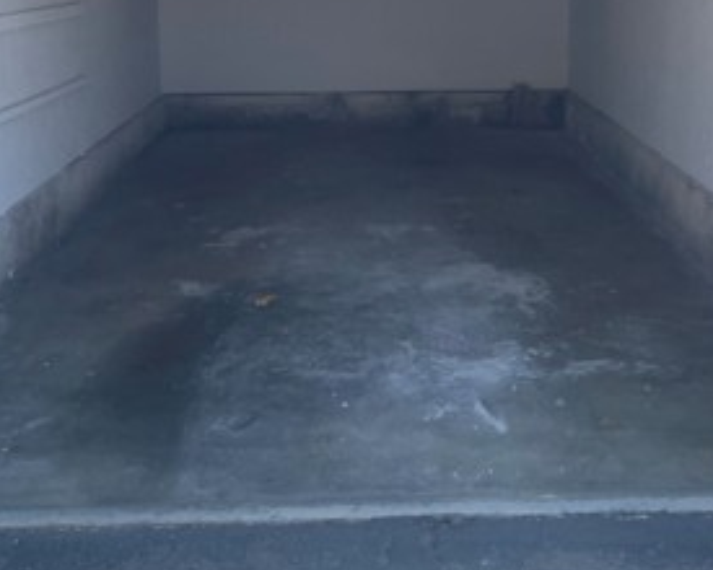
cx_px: 412
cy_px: 127
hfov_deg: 31.9
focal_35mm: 59
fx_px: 1245
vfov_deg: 25.4
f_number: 1.6
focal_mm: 4.2
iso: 32
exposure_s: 1/774
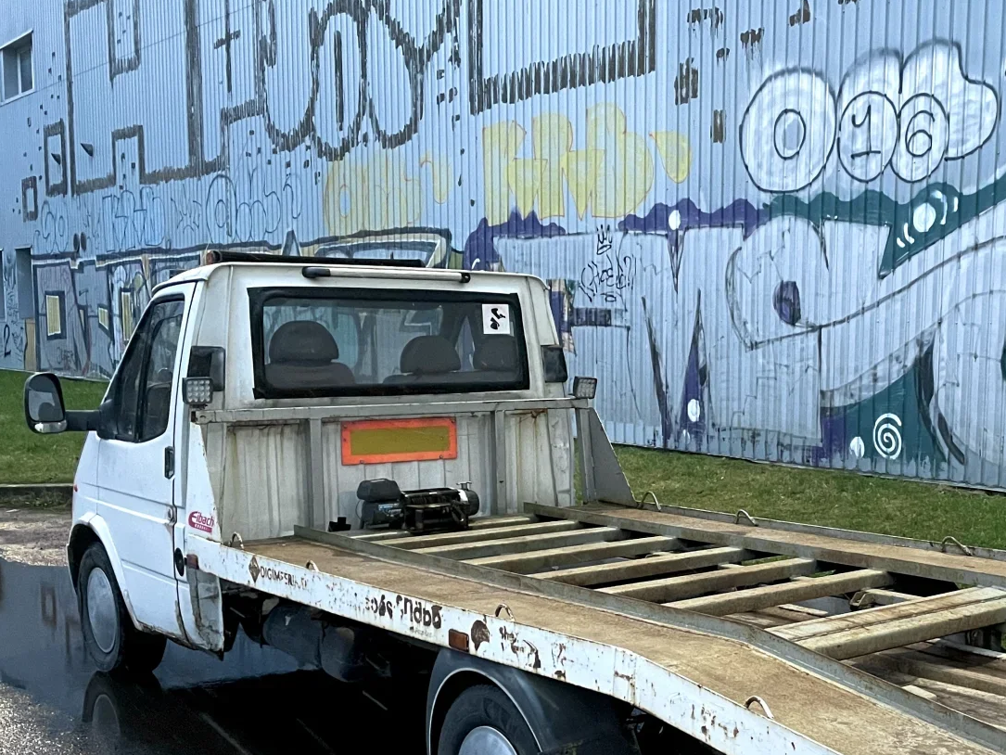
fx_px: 1337
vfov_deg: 31.3
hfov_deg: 39.7
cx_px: 793
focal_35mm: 46
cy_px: 510
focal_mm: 4.2
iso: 500
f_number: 1.6
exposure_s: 1/40
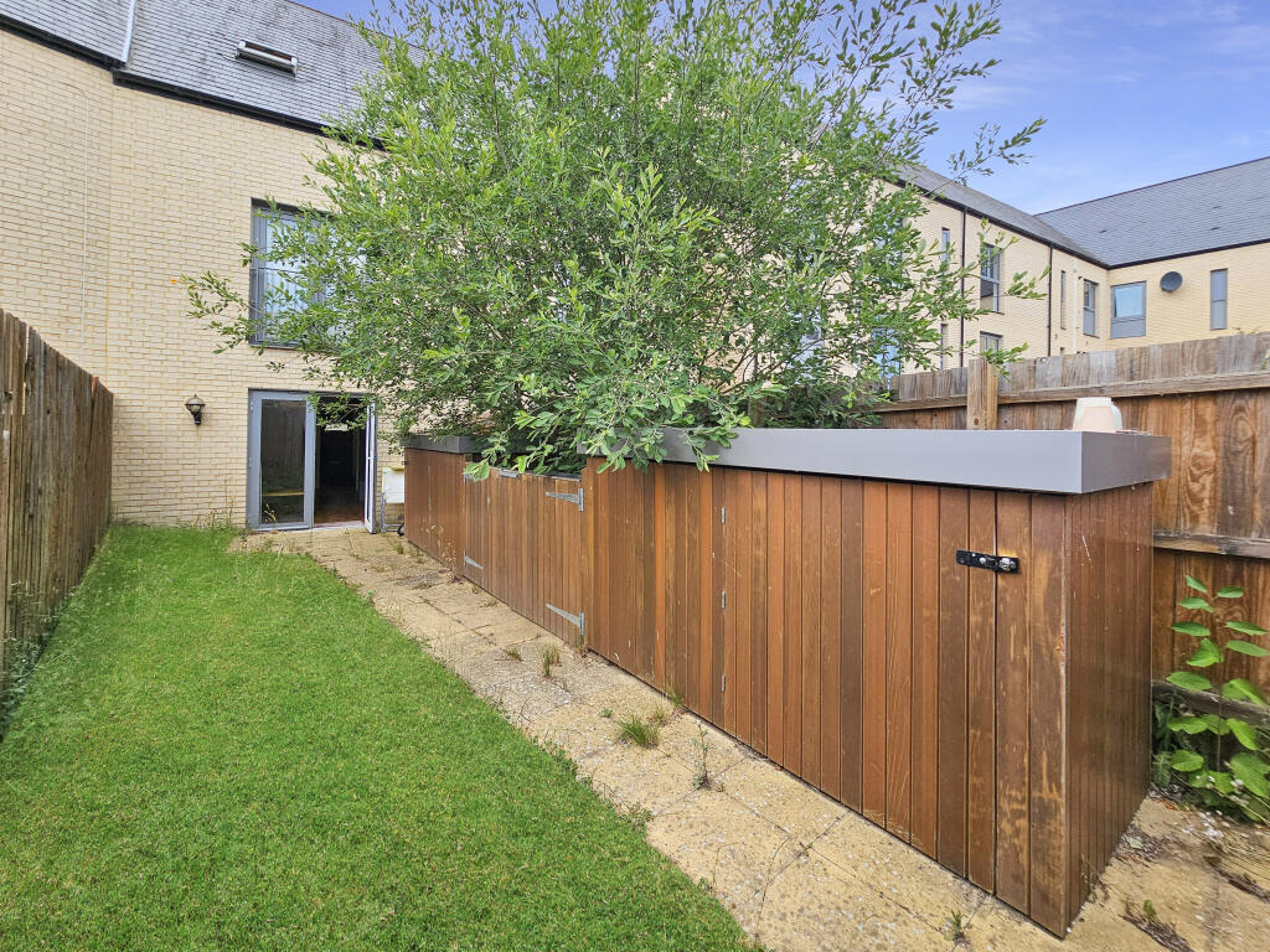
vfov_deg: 89.9
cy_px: 476
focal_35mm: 13
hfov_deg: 106.2
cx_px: 635
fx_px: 477
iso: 50
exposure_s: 1/944
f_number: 2.2
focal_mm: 2.2
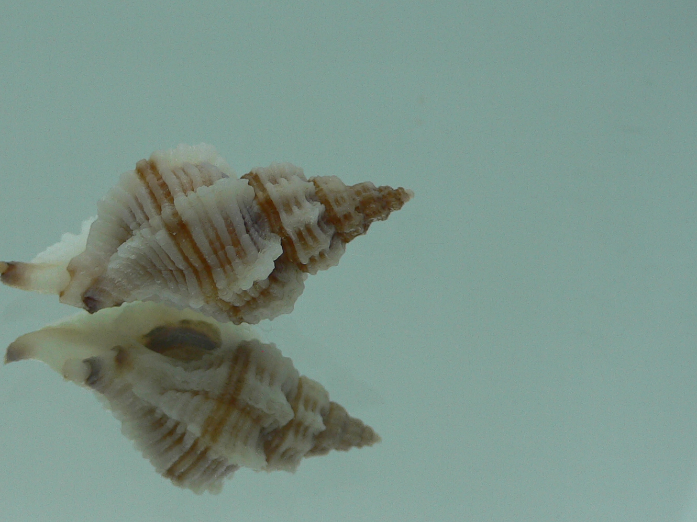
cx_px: 204
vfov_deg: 27.5
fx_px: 1067
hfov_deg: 35.6
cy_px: 274
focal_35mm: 53
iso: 80
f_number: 2.8
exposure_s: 1/80
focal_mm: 4.6
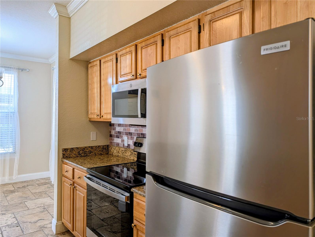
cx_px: 158
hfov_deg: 71.5
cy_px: 118
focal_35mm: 24
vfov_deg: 56.9
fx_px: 219
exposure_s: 1/120
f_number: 1.68
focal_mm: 6.9
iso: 79
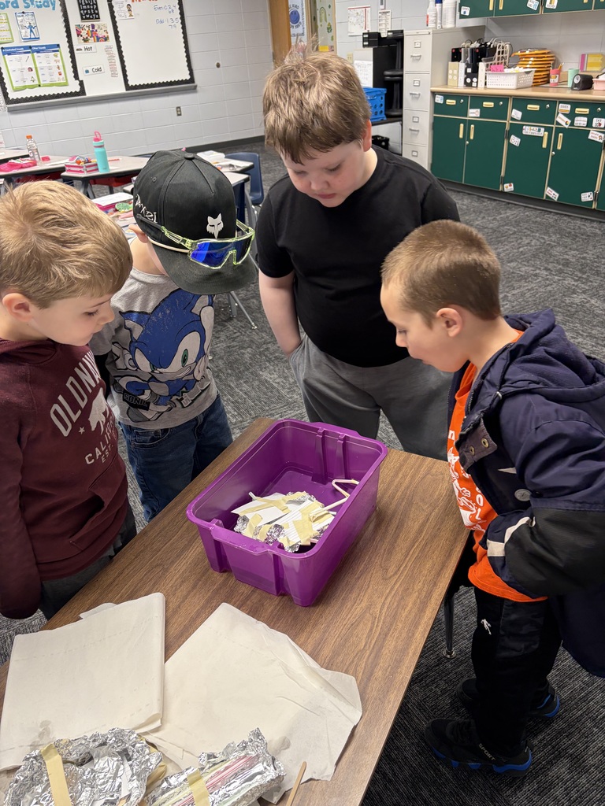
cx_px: 302
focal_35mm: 26
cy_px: 403
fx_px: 606
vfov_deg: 67.3
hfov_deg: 53.1
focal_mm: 5.96
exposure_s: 1/60
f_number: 1.6
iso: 125
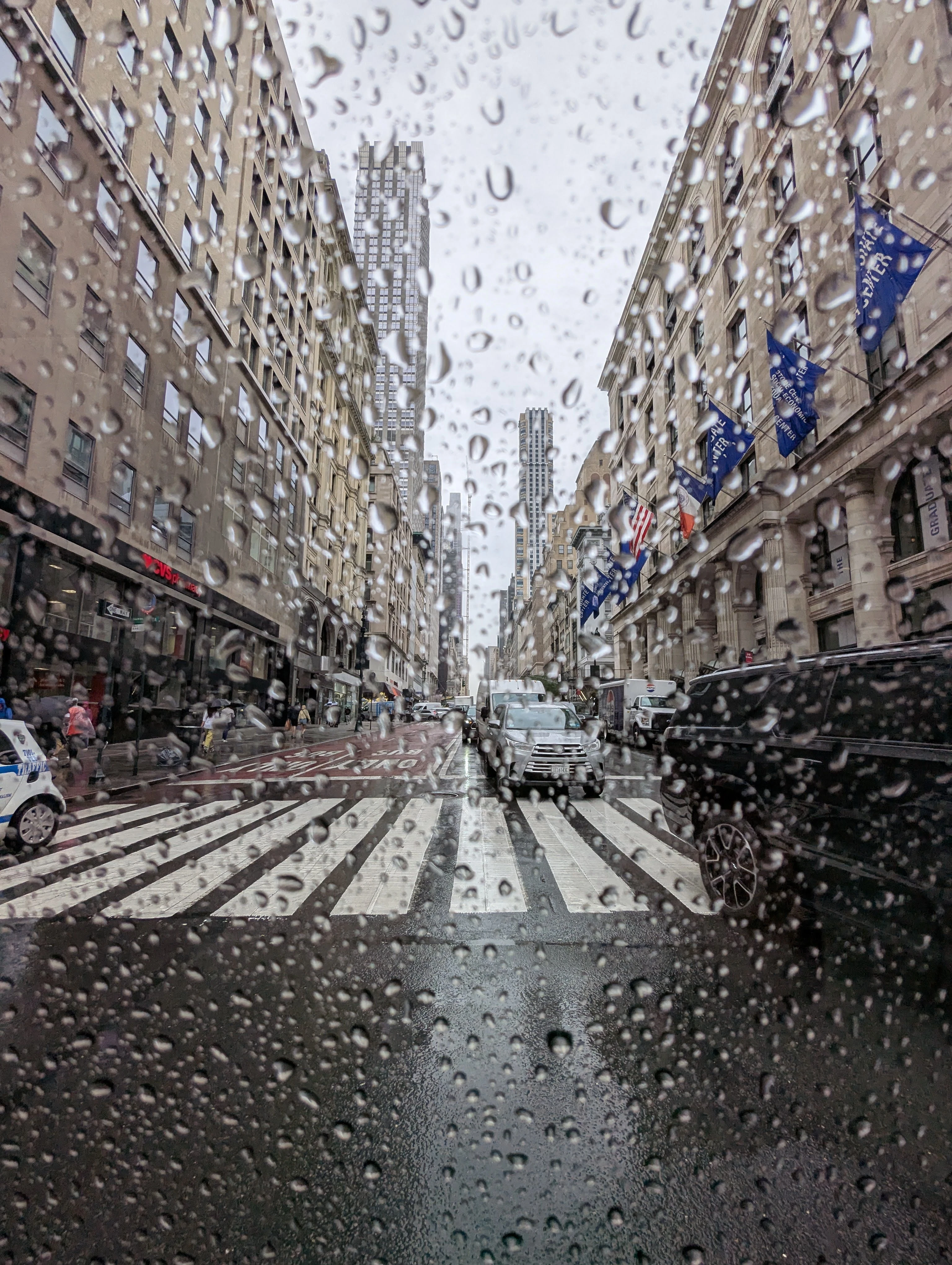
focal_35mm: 16
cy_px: 632
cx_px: 476
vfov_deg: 94.4
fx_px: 585
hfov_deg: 78.2
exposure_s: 1/190
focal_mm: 2.35
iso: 49
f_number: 2.2
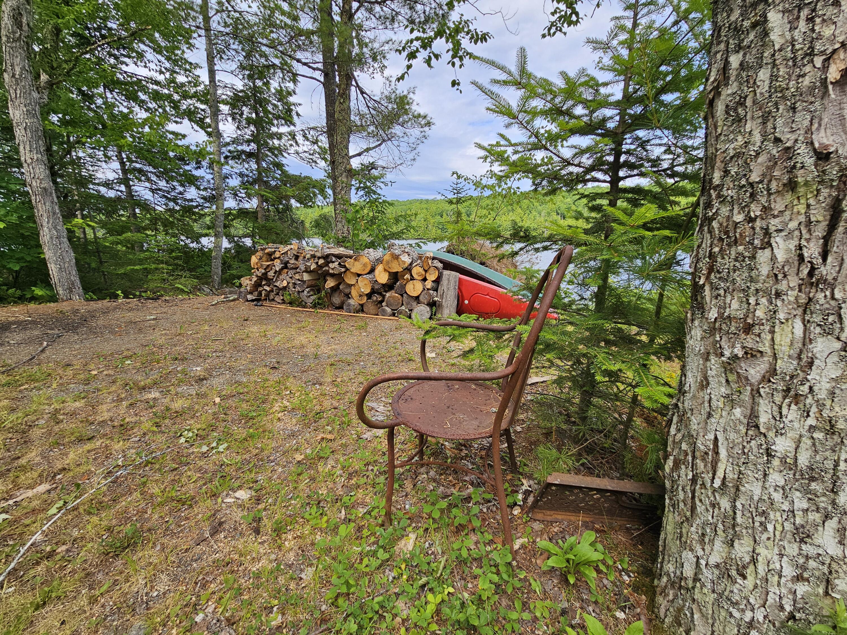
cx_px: 424
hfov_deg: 106.2
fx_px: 318
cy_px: 318
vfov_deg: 89.9
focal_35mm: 13
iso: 50
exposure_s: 1/582
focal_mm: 2.2
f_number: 2.2
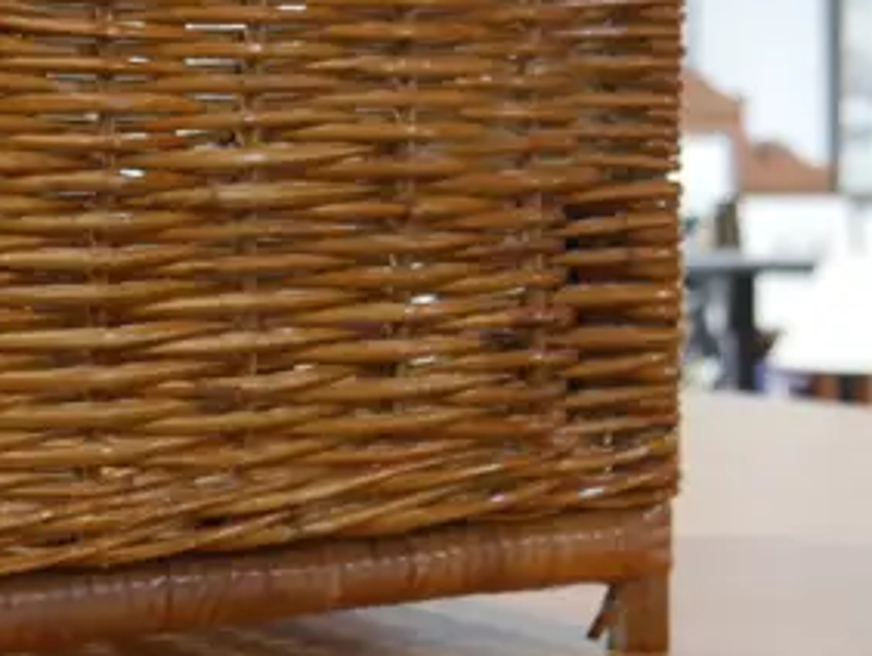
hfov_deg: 16.9
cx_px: -288
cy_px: 94
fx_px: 2748
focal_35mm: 109
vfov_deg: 13.5
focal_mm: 15
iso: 800
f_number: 4
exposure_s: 1/60
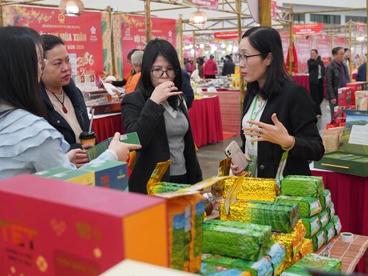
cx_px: 161
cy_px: 139
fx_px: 524
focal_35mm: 49
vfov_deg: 29.5
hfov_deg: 38.6
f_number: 4
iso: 500
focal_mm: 33.2
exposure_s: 1/160
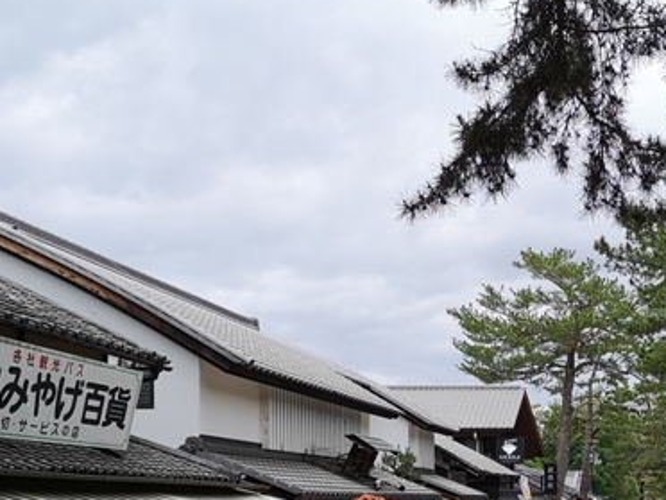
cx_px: 630
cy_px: 513
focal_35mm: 58
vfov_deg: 24.0
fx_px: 1116
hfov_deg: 31.3
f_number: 1.8
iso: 50
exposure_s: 1/397
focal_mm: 3.95
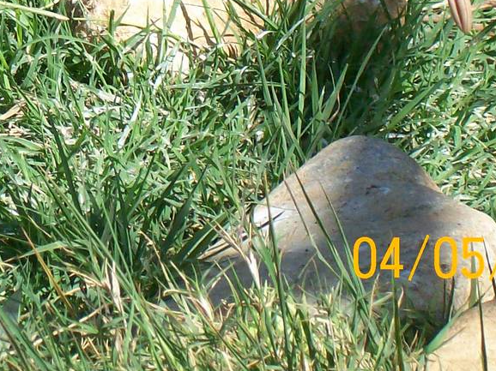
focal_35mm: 299
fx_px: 4282
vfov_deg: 4.9
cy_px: -129
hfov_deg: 6.6
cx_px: 3
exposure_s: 1/305
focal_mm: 18
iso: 80
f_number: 4.8
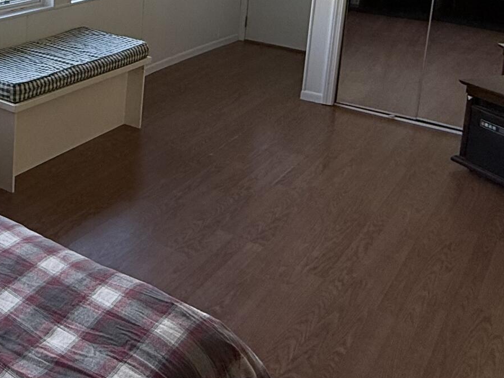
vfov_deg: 28.7
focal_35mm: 47
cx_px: 37
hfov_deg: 37.4
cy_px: -8
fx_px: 684
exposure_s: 1/166
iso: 64
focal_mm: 2.22
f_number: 2.2
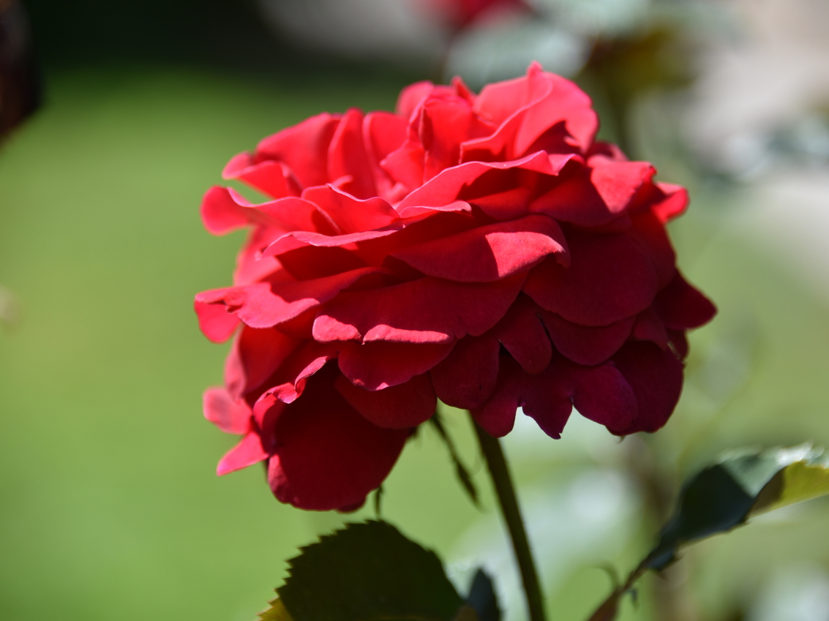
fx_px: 5985
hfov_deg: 7.9
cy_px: 312
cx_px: 456
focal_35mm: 250
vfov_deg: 5.9
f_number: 5.6
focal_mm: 230
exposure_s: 1/500
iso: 200
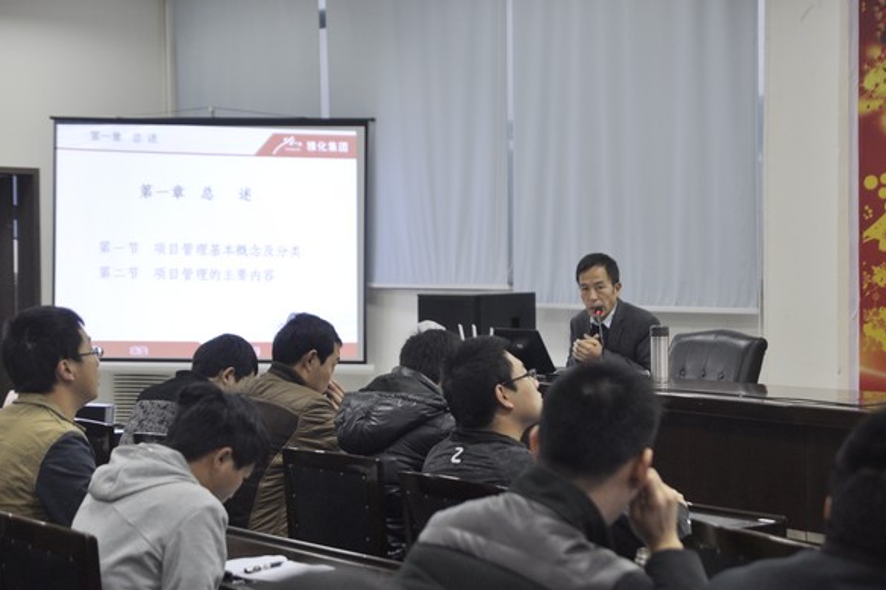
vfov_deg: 17.7
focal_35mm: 77
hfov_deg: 26.3
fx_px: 1894
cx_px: 435
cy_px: 295
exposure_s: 1/50
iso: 800
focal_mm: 50
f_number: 3.5
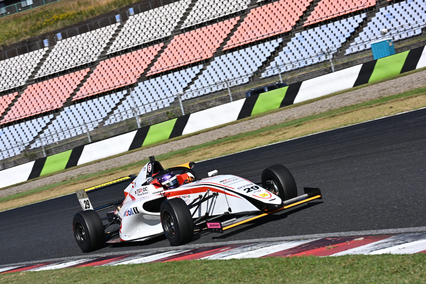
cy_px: 142
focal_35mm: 100
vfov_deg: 13.7
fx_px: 1183
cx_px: 213
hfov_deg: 20.4
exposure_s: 1/800
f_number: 20
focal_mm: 100
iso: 1000
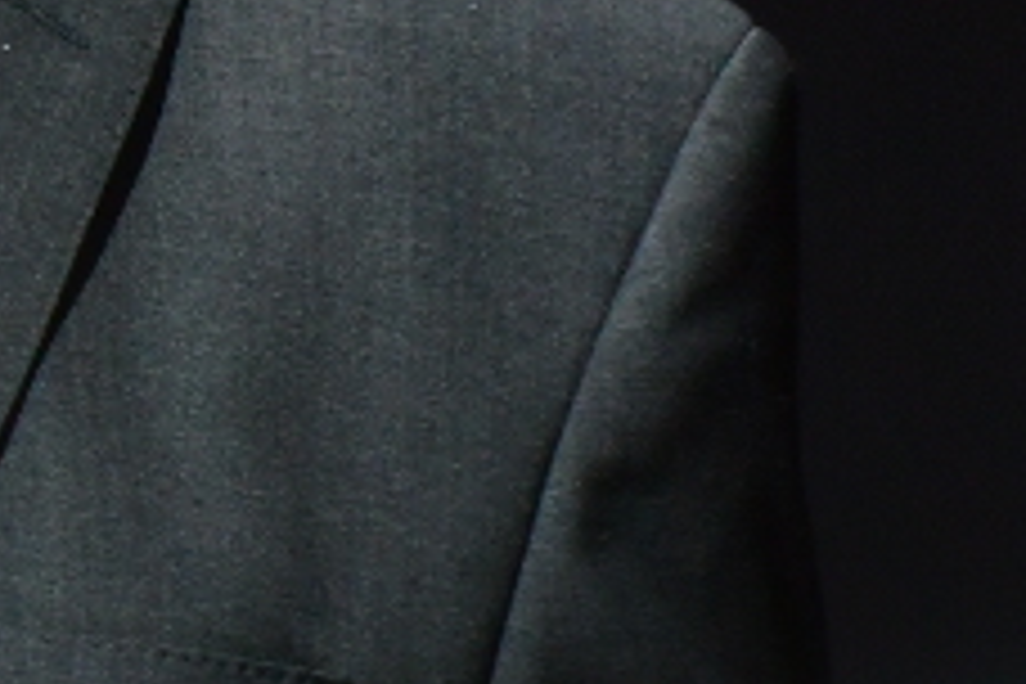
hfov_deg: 1.9
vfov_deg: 1.3
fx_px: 30407
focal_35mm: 1067
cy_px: -194
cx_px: -878
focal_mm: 150
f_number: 2.8
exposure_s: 1/160
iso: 640
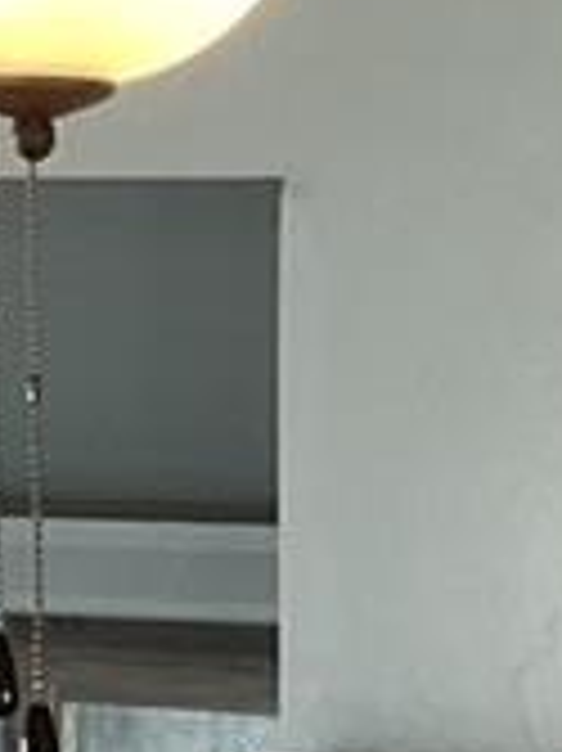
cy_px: 1783
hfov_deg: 7.1
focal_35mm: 208
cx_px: 490
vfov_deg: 8.7
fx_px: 4508
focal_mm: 3
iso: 40
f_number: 1.8
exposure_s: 1/60
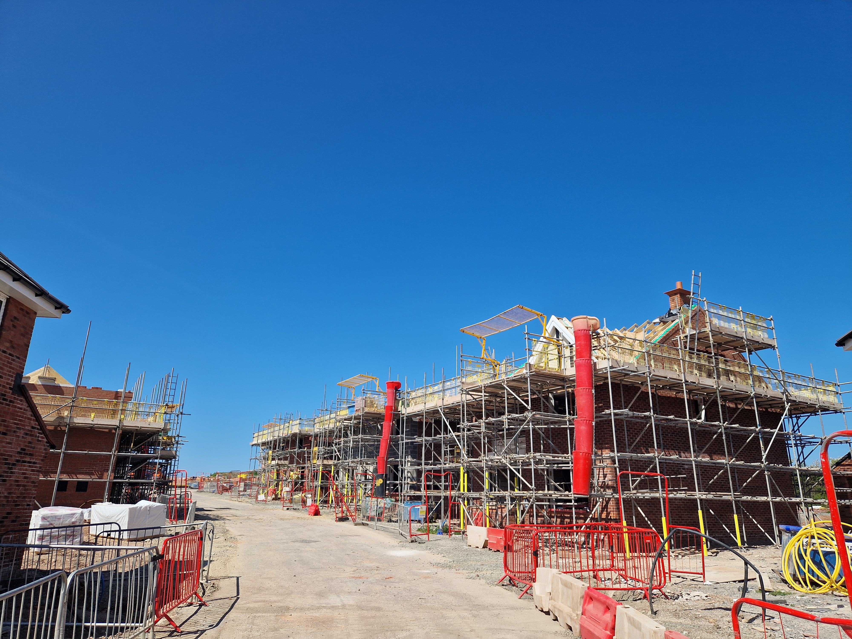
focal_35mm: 23
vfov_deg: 58.9
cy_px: 320
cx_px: 426
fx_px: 566
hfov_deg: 73.9
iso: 50
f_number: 1.8
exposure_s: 1/2036
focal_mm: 5.4
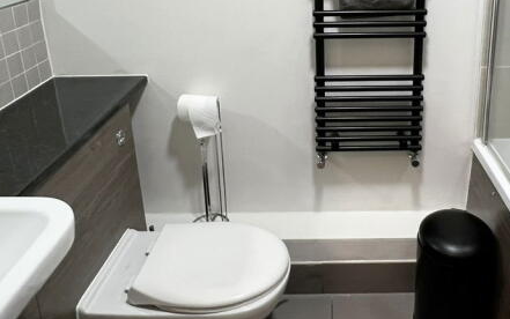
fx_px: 445
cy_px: 53
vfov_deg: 37.7
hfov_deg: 58.5
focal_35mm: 32
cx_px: 333
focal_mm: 1.57
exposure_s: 1/100
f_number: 1.8
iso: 200
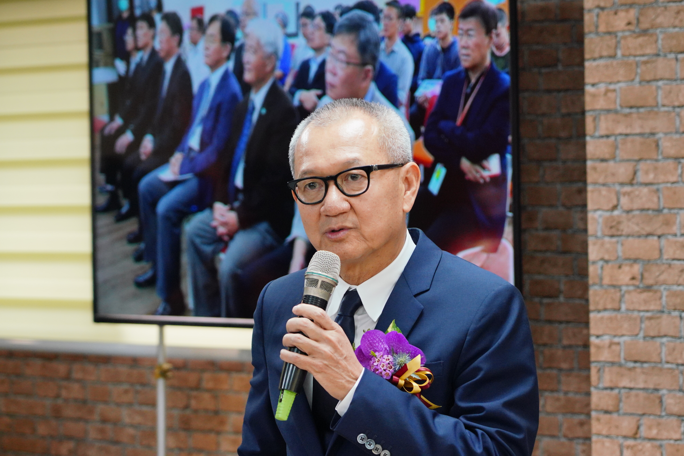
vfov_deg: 8.7
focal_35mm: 157
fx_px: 2983
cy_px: 228
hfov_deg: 13.1
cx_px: 342
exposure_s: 1/320
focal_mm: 105
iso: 1600
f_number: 4
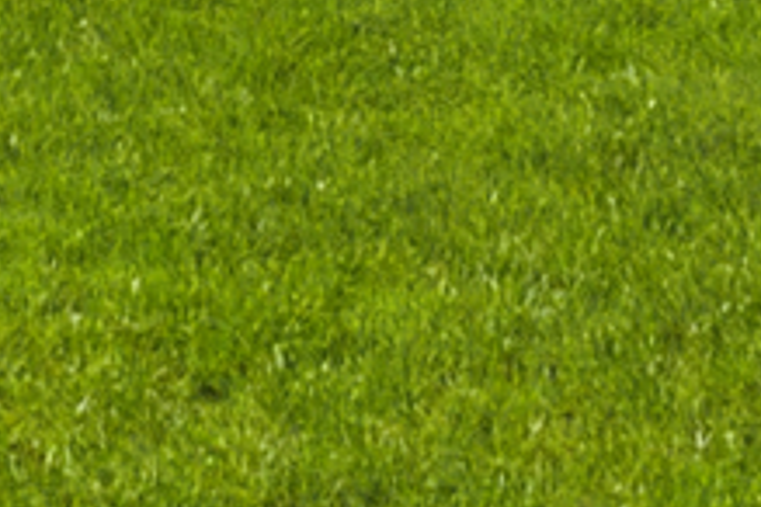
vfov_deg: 9.0
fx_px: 2346
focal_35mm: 111
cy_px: -1184
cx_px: -553
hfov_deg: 16.0
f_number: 3.5
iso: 200
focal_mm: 10
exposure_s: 1/1250
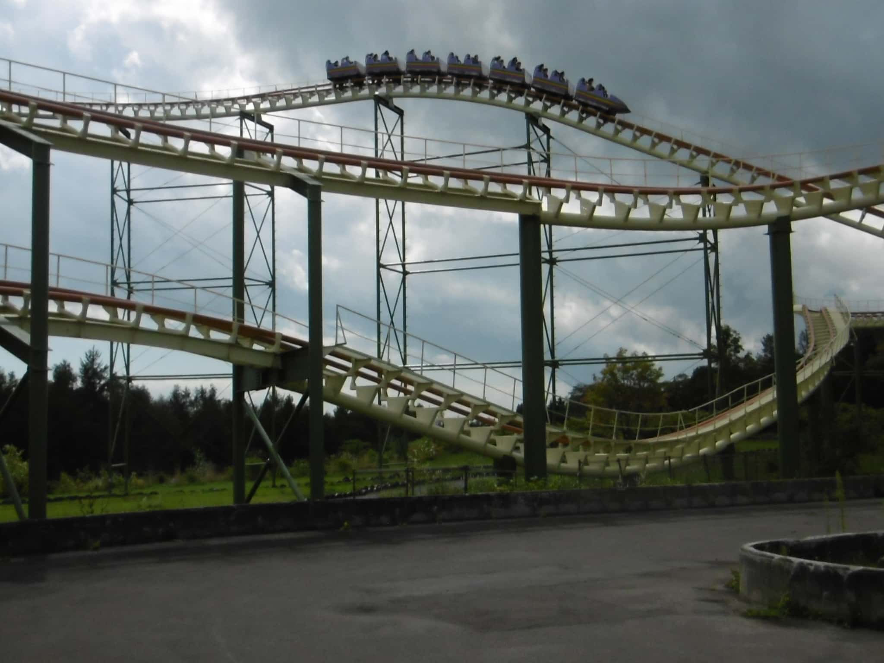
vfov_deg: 33.6
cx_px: 442
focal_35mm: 43
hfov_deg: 43.9
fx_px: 1098
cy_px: 332
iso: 400
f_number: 9.7
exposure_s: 1/1000
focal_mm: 7.7
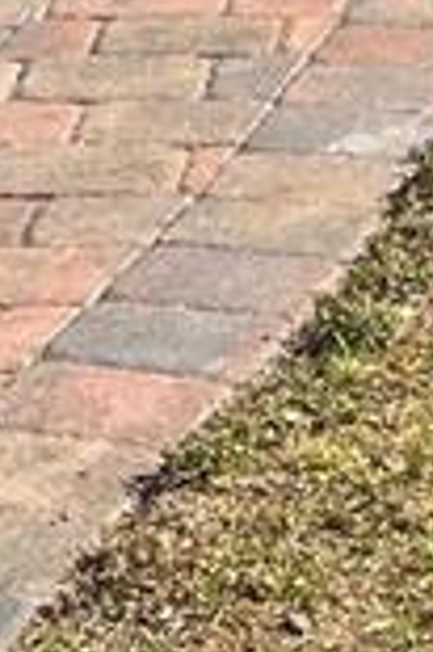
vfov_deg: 8.5
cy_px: -1182
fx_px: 3797
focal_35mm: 210
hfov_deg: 6.5
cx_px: 631
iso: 32
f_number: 1.6
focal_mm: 5.1
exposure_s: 1/2545
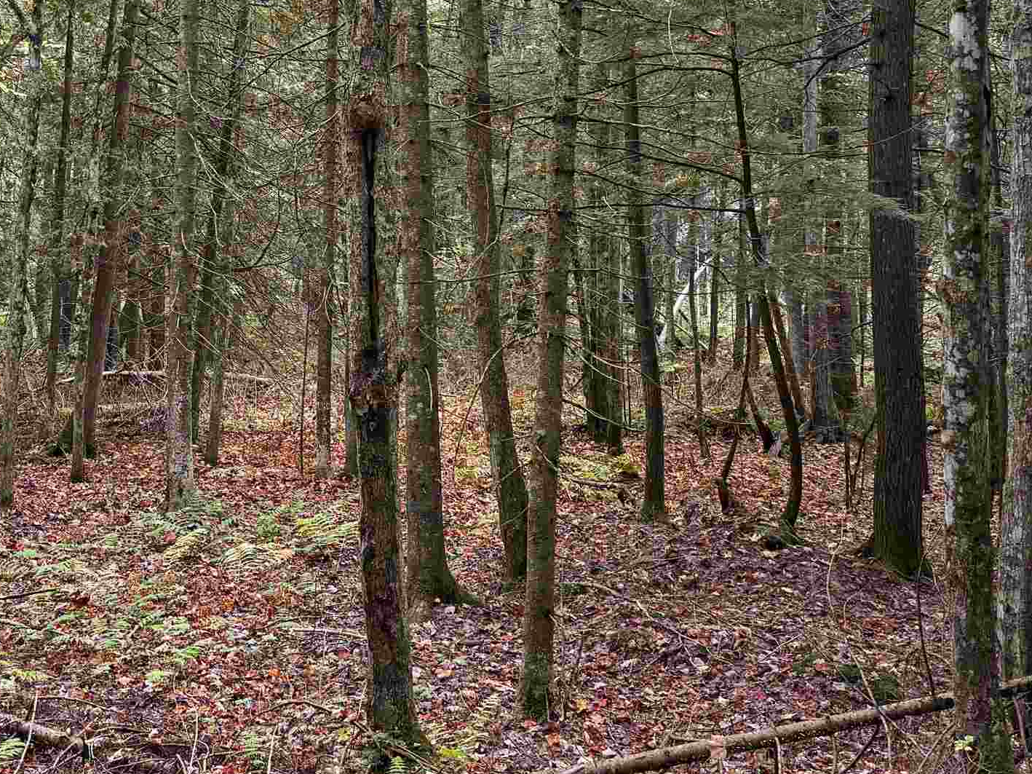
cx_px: 315
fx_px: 1550
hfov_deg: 36.3
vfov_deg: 27.6
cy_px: 175
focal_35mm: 52
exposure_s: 1/220
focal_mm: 6.76
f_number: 1.78
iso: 200
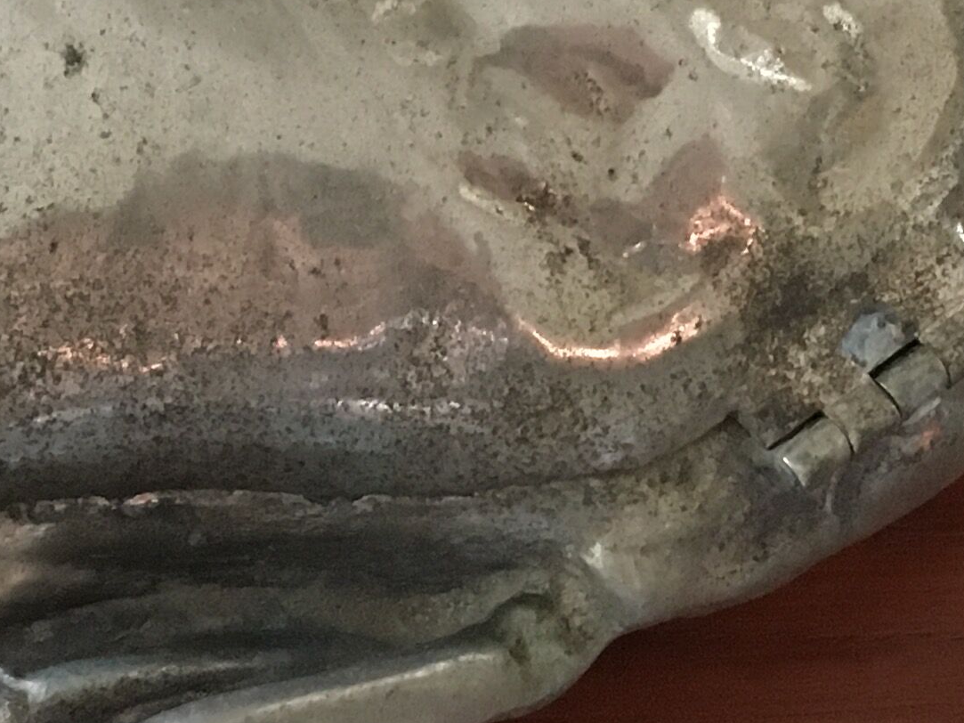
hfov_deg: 18.2
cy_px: 268
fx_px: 3007
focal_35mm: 108
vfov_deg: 13.7
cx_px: 621
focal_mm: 4.15
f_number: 2.2
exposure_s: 1/17
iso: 250
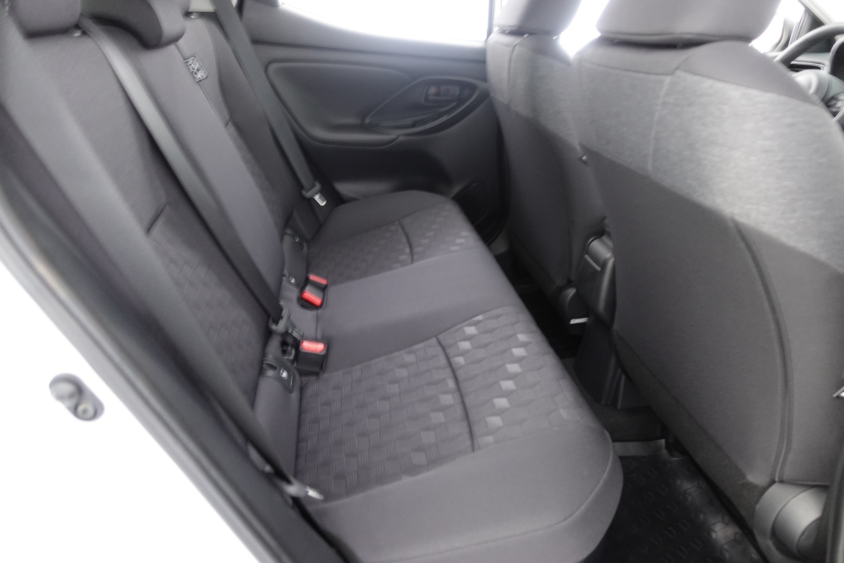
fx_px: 563
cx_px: 422
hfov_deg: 73.7
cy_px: 282
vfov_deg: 53.1
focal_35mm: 24
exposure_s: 1/8
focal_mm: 9.4
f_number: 1.8
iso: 800
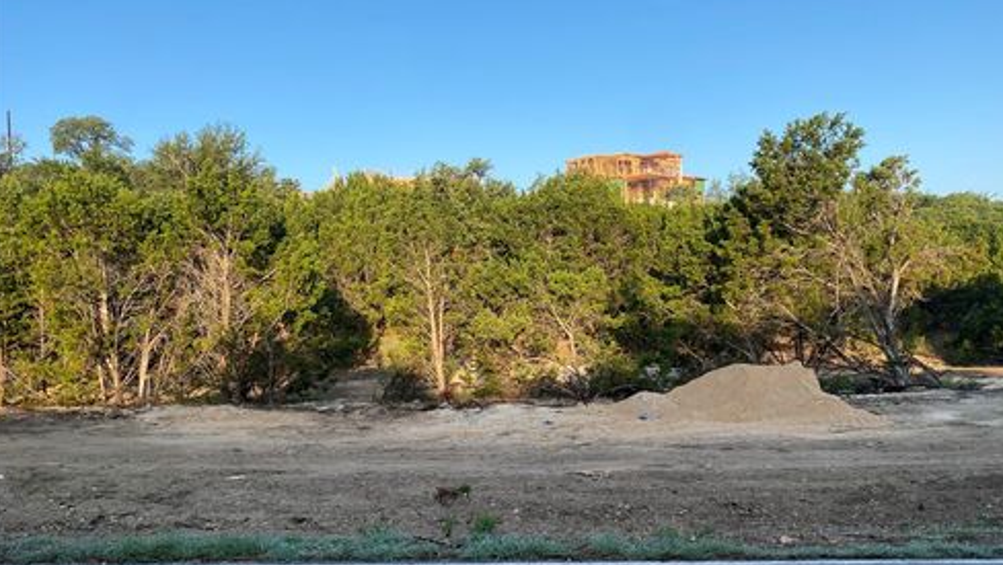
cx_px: 504
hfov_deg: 66.0
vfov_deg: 40.2
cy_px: 280
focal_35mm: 29
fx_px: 772
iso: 32
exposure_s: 1/1206
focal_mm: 4.25
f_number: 1.8
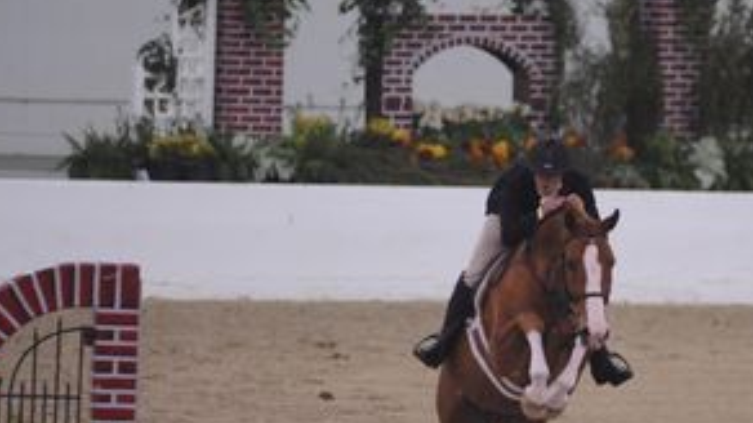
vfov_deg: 2.6
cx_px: 544
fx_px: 9161
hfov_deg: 4.7
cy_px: 325
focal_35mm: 459
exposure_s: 1/400
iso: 5000
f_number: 2.8
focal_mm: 200
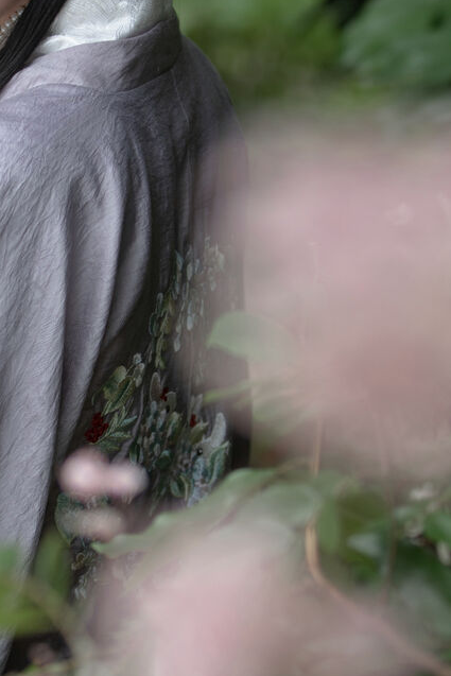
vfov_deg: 10.5
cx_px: 33
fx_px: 3662
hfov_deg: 7.0
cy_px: 245
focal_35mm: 195
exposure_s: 1/320
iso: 100
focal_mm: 70
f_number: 2.8
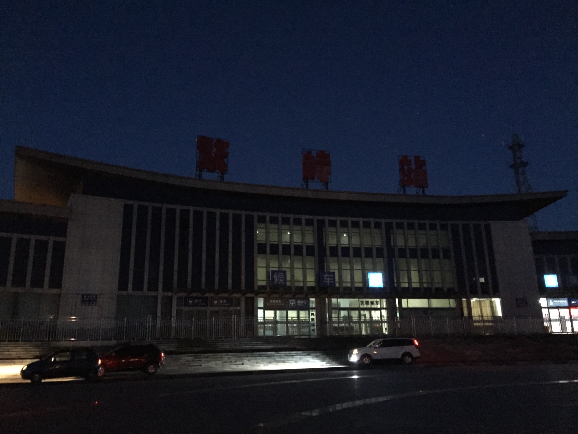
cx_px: 289
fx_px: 484
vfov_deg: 48.2
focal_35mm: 29
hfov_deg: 61.7
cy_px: 217
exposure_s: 1/17
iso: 2000
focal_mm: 4.15
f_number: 2.2
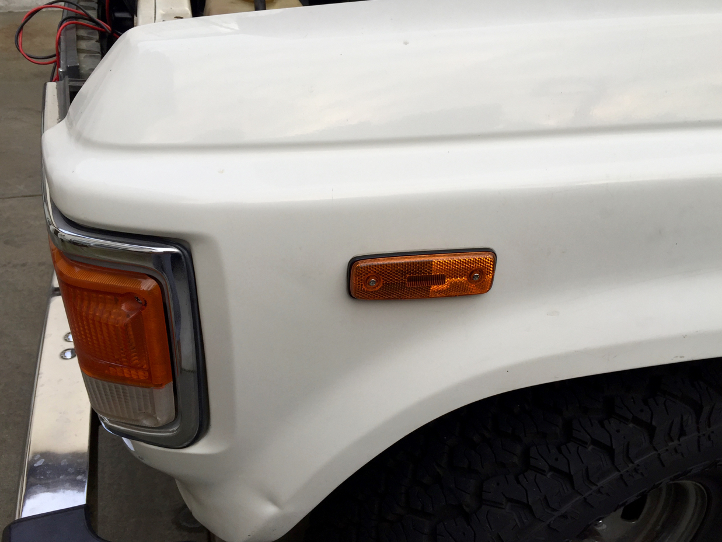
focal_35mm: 30
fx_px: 626
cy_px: 276
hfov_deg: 60.0
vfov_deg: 46.8
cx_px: 357
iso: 32
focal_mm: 4.15
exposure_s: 1/273
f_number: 2.2
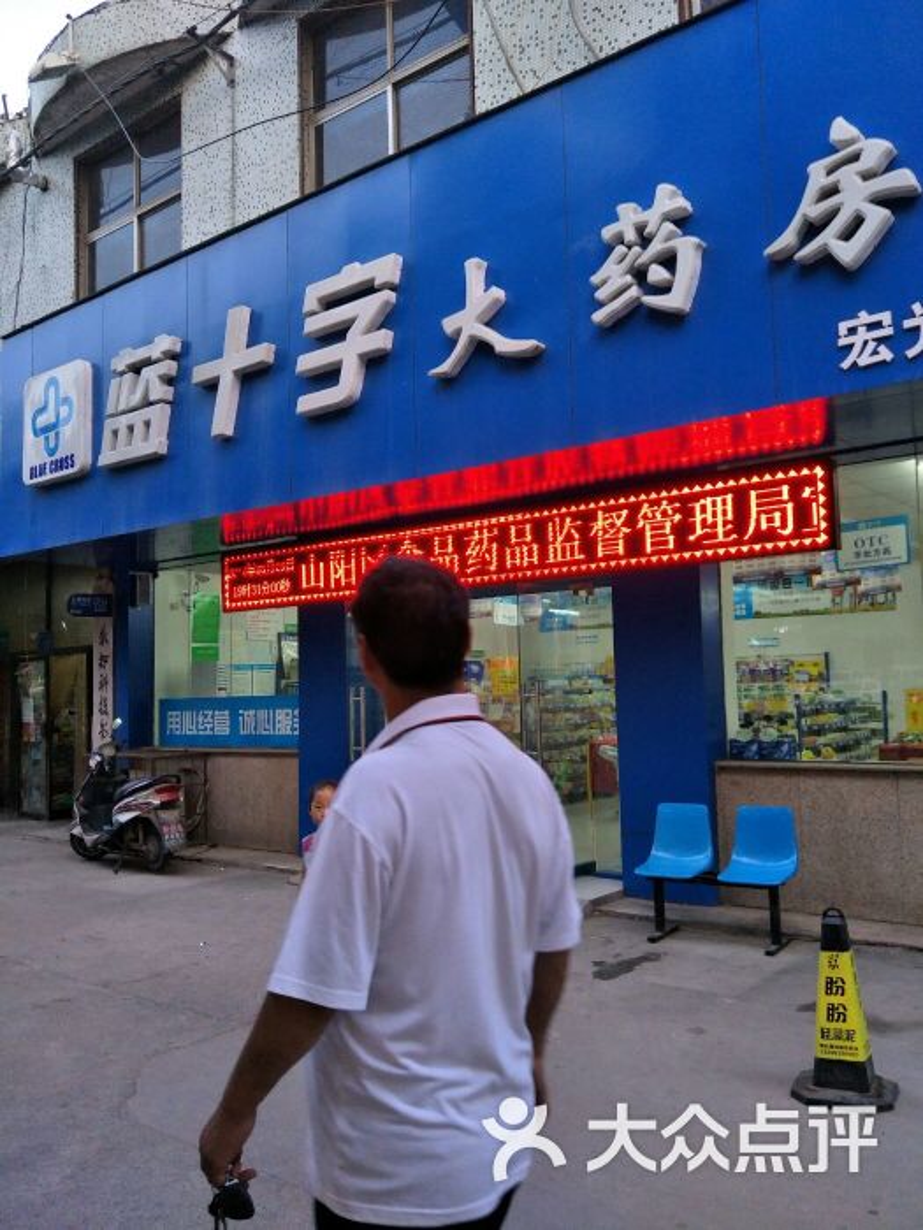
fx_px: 853
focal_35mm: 24
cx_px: 462
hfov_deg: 56.8
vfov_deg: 71.6
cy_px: 615
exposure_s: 1/50
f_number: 1.7
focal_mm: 4.1
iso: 123
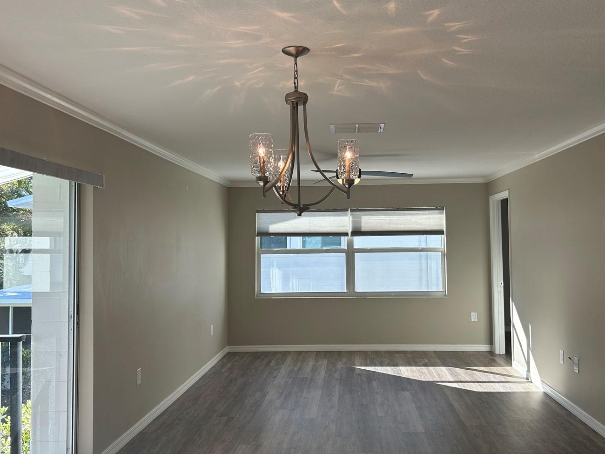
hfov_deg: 56.7
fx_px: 559
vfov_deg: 44.2
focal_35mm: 32
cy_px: 221
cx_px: 330
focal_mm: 5.7
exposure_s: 1/454
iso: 50
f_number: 1.5
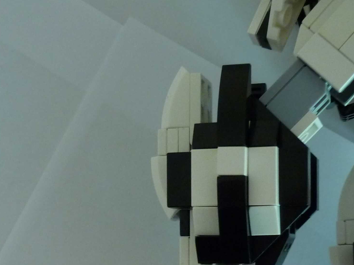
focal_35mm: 73
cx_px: 139
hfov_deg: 26.6
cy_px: 273
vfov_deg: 19.5
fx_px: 747
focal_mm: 5.5
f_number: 2.8
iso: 400
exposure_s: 1/8
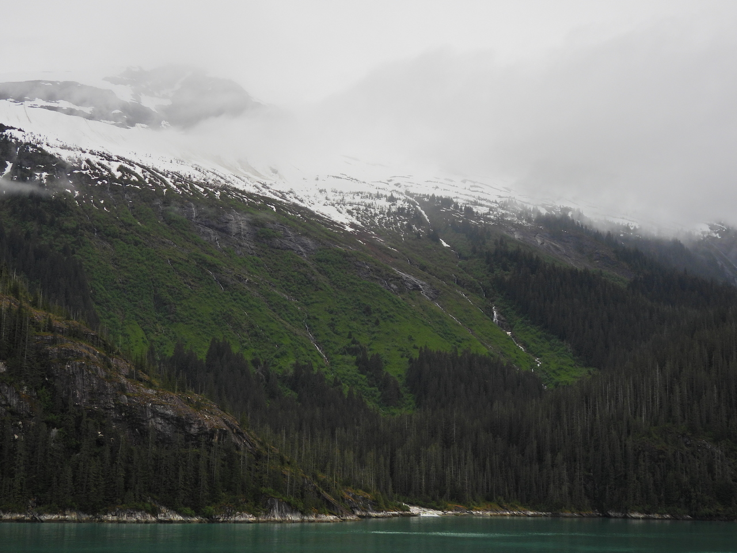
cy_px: 276
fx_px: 1171
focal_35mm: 55
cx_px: 368
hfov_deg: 34.9
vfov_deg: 26.6
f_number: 3.5
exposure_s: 1/500
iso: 100
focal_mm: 9.8
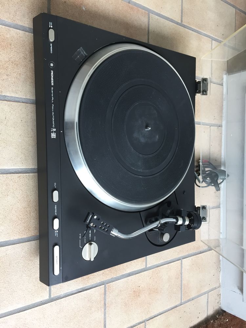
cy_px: 164
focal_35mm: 29
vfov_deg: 61.7
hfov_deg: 48.2
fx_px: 275
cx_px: 123
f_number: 2.2
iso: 50
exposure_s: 1/33
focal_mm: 4.15
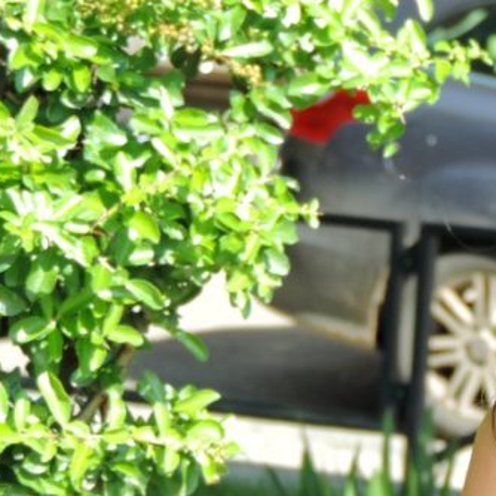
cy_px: 367
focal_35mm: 393
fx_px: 6371
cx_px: 645
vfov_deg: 4.5
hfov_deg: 4.4
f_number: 4.4
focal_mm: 25.8
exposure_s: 1/125
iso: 110
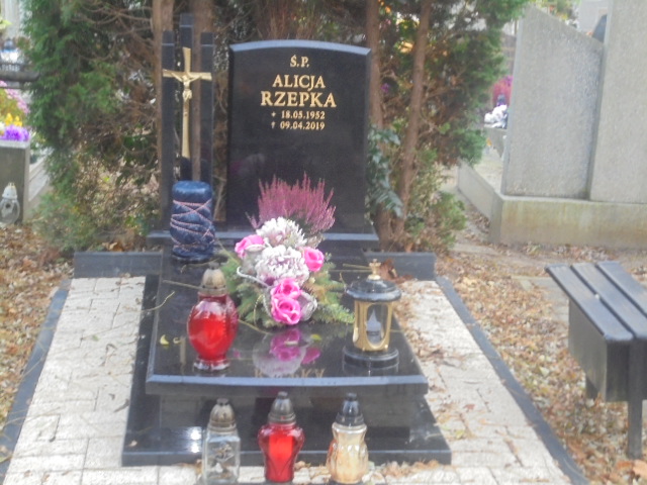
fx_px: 1196
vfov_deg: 22.9
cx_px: 324
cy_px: 242
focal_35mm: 64
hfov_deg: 30.3
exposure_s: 1/30
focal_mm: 11.5
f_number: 5.6
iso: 400
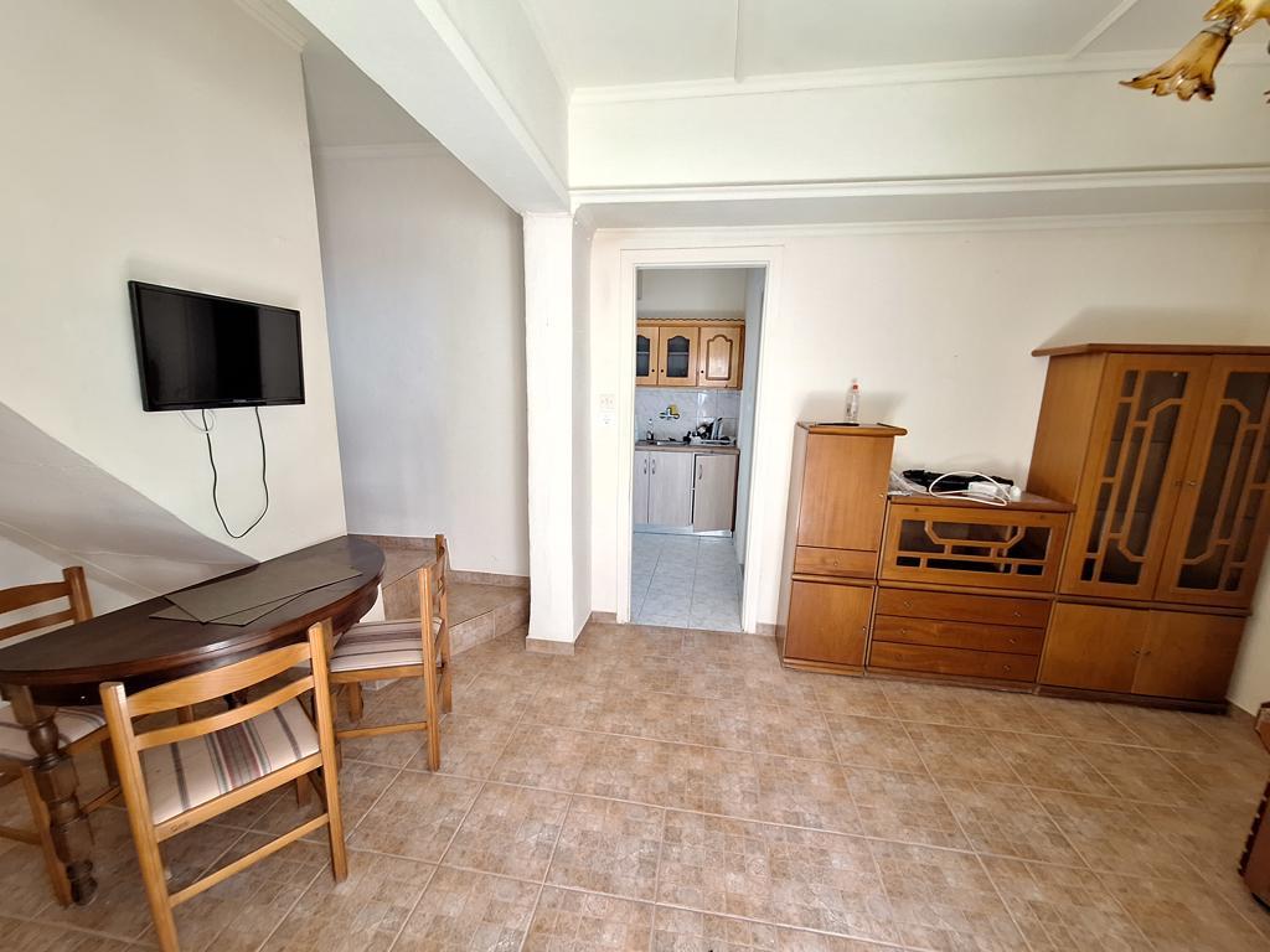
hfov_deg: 106.2
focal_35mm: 13
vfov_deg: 89.9
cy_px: 476
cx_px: 635
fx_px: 477
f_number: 2.2
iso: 160
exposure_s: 1/33
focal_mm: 1.74
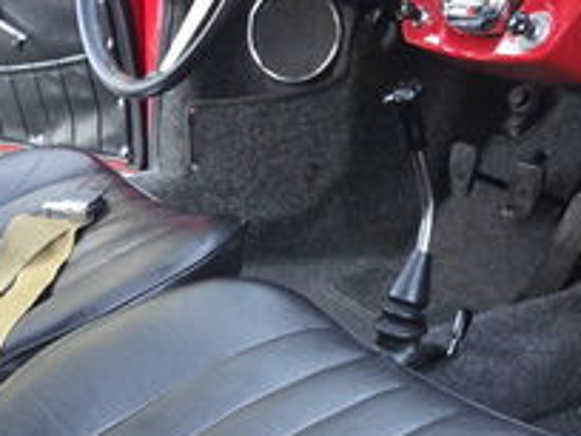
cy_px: 402
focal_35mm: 49
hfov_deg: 38.5
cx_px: 194
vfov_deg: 28.4
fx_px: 822
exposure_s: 1/60
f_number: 1.9
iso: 160
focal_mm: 2.2
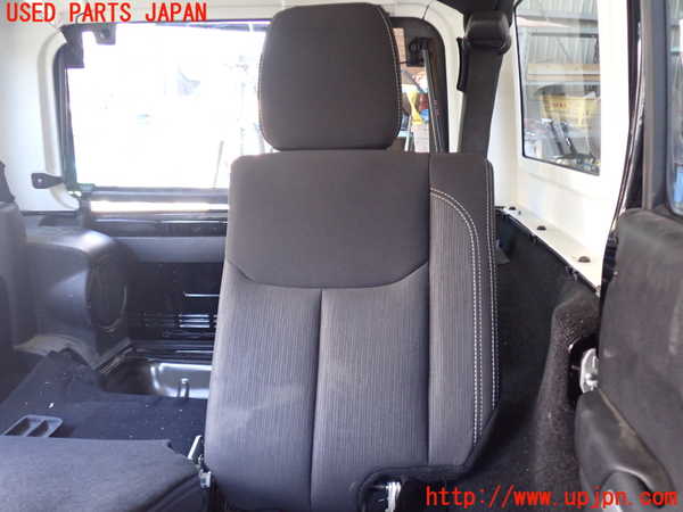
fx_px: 592
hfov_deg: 60.0
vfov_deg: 46.8
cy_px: 256
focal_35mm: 30
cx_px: 342
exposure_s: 1/30
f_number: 2.3
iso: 500
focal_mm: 5.4
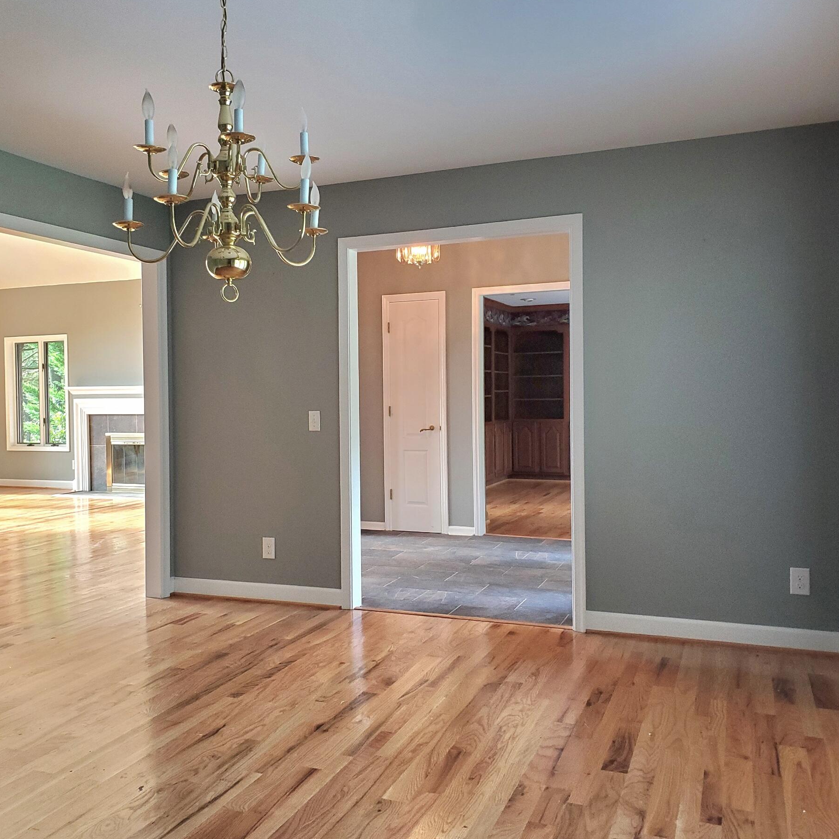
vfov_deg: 52.5
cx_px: 362
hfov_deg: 52.4
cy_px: 419
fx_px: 850
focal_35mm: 31
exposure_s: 1/40
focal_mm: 4.3
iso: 320
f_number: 2.4
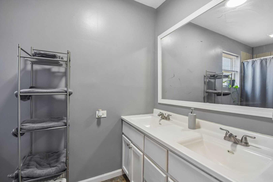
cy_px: 91
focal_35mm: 15
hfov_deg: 100.4
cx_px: 136
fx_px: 114
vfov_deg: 77.3
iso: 640
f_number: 8
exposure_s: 1/13
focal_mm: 10
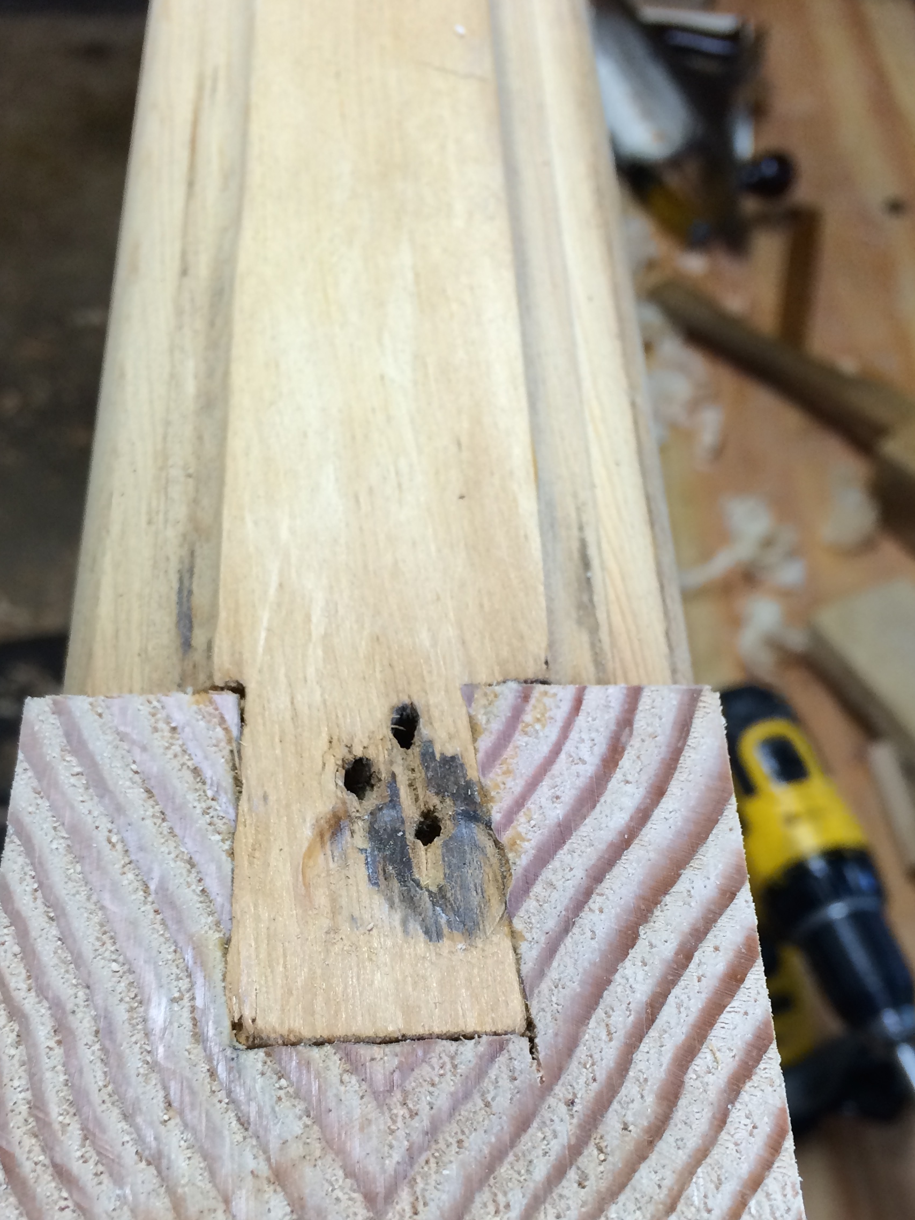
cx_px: 429
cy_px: 854
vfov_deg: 43.0
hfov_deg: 33.6
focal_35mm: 43
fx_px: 1515
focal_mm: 4.12
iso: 40
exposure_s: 1/30
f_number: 2.2
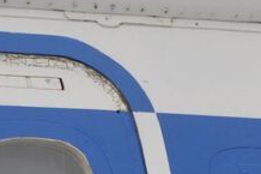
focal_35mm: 1852
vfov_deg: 0.7
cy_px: 234
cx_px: 753
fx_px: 13416
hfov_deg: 1.1
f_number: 8
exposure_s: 1/500
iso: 200
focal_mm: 210
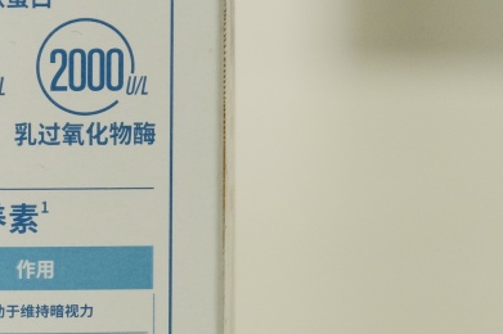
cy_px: 163
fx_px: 5403
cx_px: -42
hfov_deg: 5.3
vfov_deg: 3.5
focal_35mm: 387
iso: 2000
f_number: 5.6
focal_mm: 93.2
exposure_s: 1/280
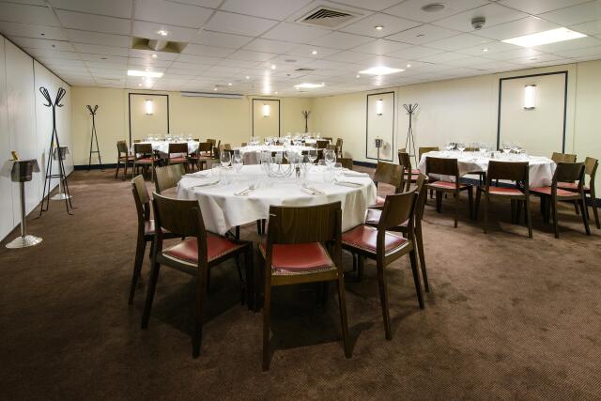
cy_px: 200
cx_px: 300
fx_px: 284
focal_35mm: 17
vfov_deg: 70.5
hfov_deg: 93.3
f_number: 13
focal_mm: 17
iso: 200
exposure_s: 2
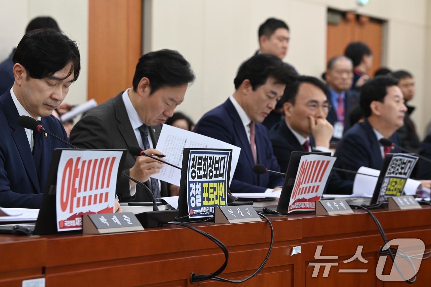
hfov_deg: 15.8
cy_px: 144
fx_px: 1556
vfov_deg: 10.5
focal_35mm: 130
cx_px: 216
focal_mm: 130
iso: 3200
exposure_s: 1/250
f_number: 5.6
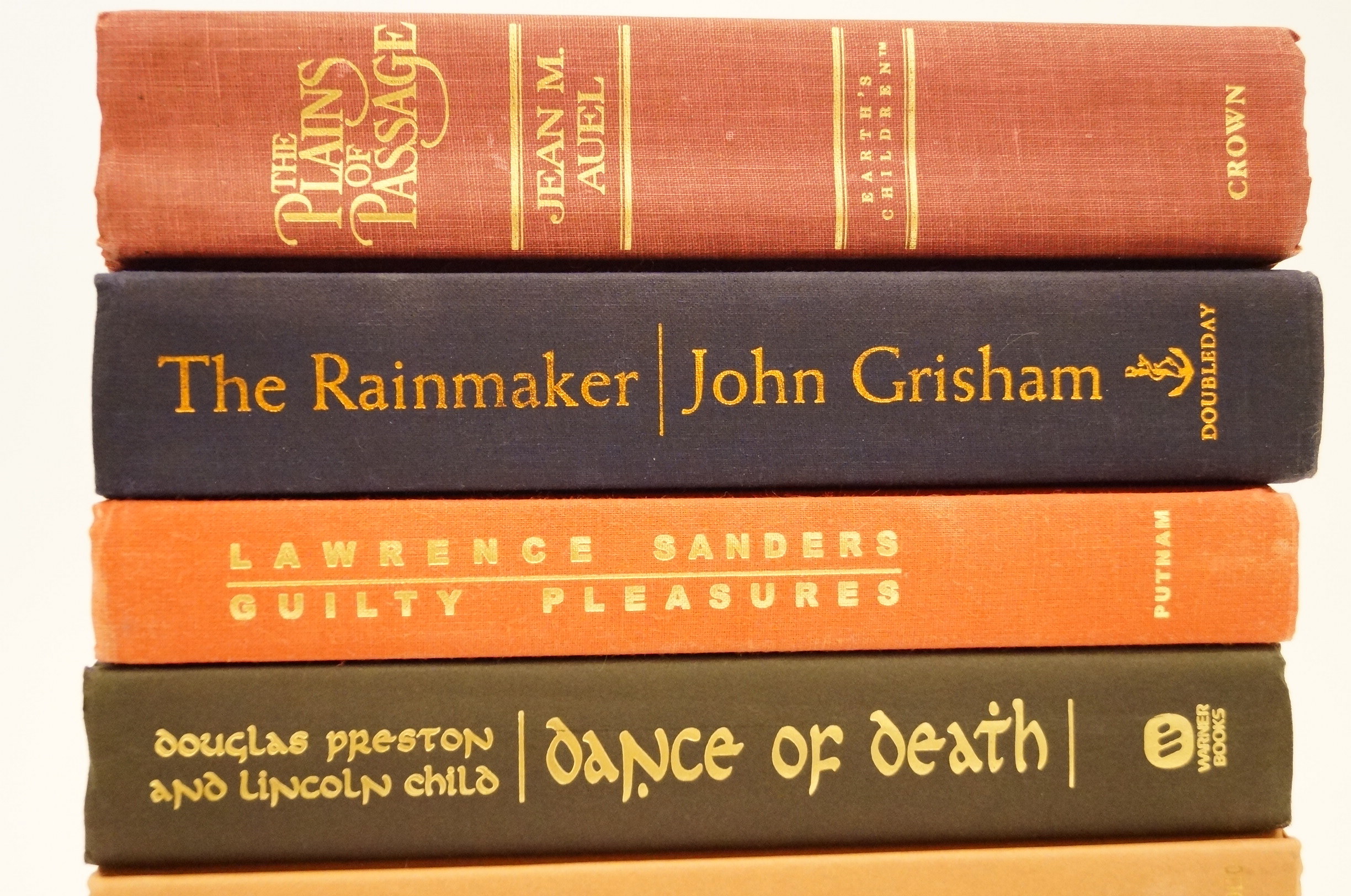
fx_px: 1967
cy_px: 448
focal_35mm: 52
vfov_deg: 25.7
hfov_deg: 37.9
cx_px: 676
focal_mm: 35
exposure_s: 1/30
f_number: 4.5
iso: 3200
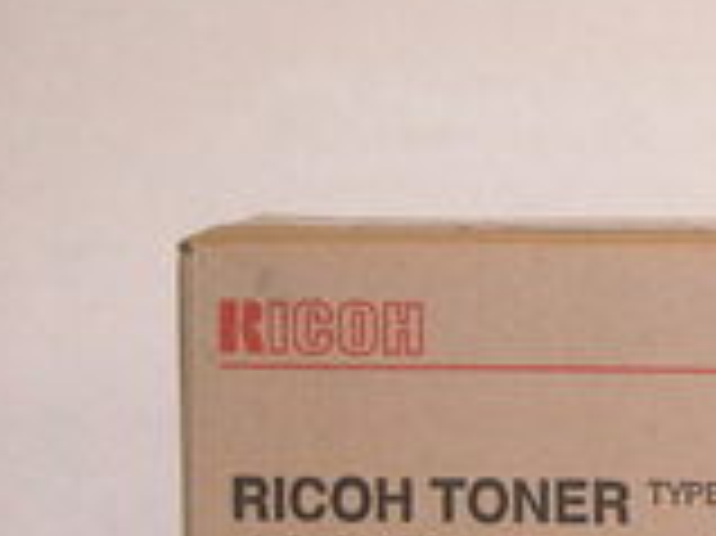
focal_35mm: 174
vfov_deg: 8.5
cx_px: 874
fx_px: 3596
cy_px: 504
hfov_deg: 11.1
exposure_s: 1/60.3
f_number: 4.2
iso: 400
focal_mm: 17.8
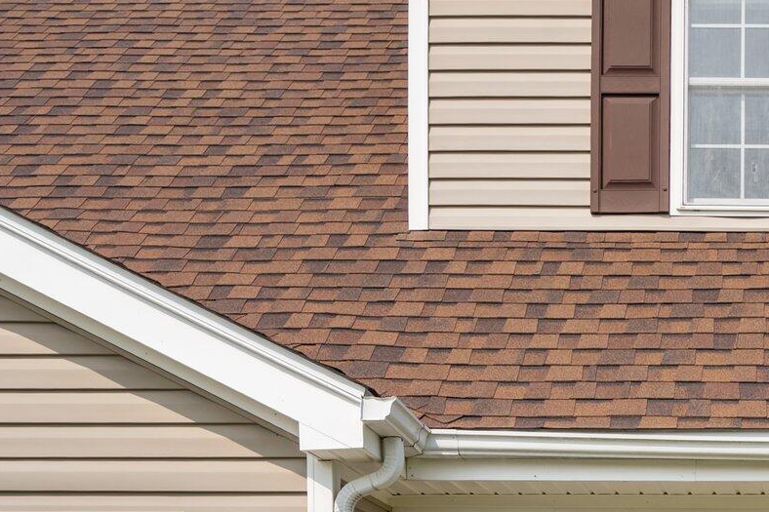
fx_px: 1666
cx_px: 863
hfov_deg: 24.2
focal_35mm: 78
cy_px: 608
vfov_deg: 16.8
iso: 64
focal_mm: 30
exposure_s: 1/320
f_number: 7.1
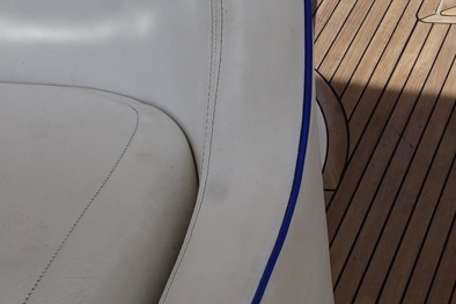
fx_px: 1367
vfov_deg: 12.6
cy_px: 44
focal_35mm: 108
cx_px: 591
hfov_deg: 17.7
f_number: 11
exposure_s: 1/160
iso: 100
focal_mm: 17
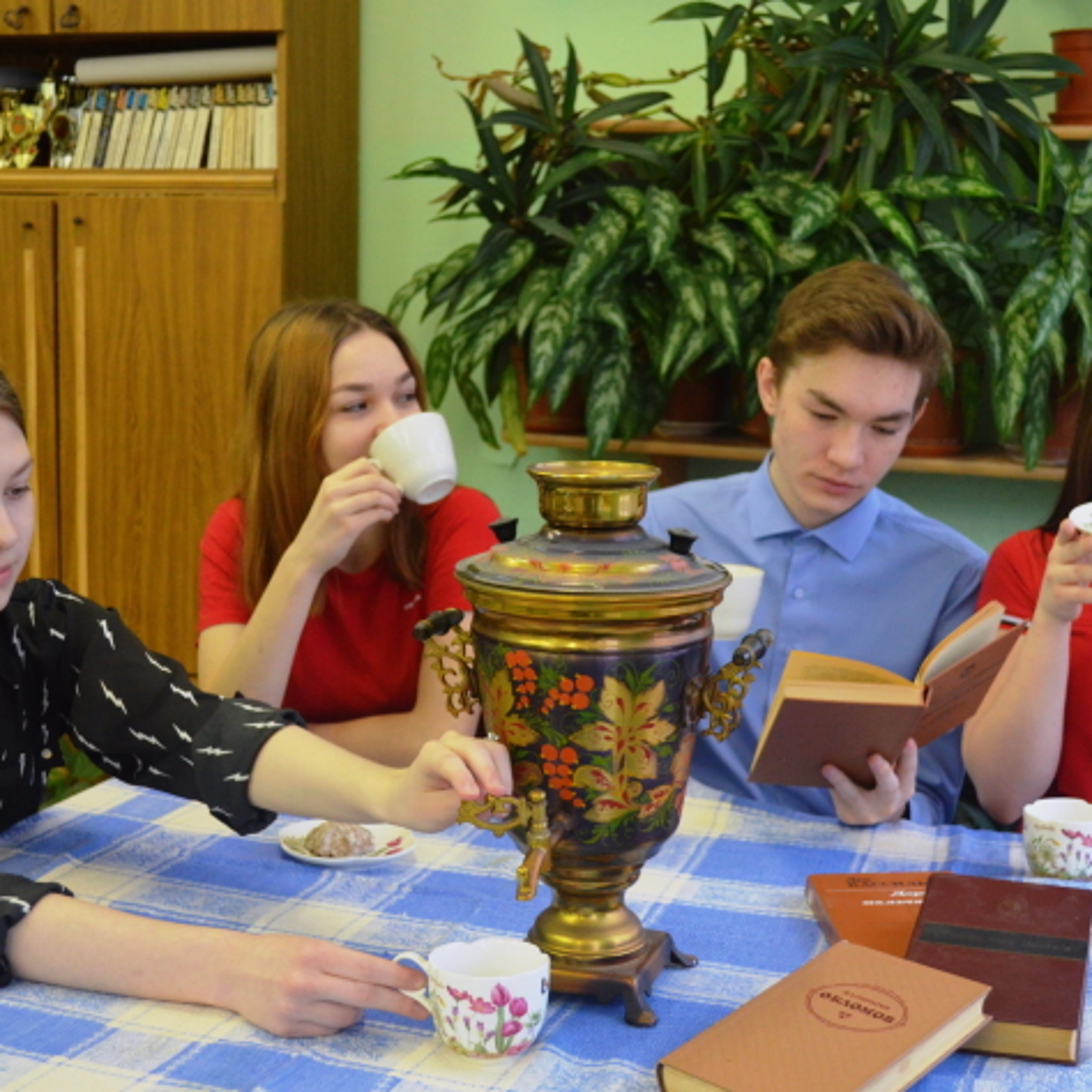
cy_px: 555
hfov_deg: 33.4
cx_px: 592
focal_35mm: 51
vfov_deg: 33.4
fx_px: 1820
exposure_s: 1/125
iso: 1600
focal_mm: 26
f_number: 4.2
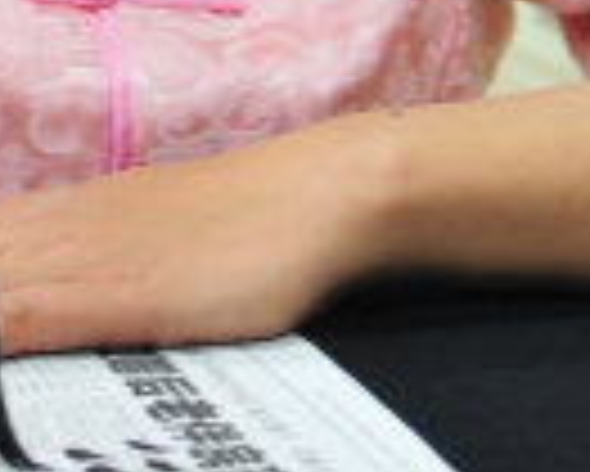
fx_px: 3111
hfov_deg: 10.6
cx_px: -126
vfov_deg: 8.4
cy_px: -297
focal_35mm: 178
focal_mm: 24
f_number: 3.2
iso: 200
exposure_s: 1/25
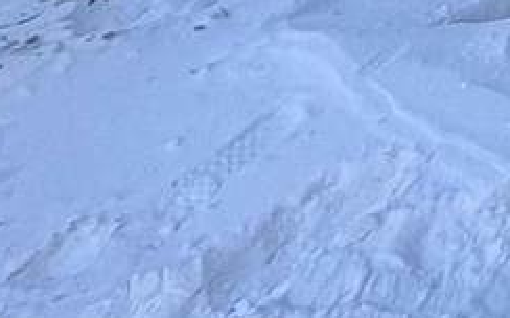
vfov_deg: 10.8
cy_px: -657
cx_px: 1114
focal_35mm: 78
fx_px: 1083
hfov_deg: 16.7
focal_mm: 2.22
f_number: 2.2
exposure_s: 1/254
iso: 40
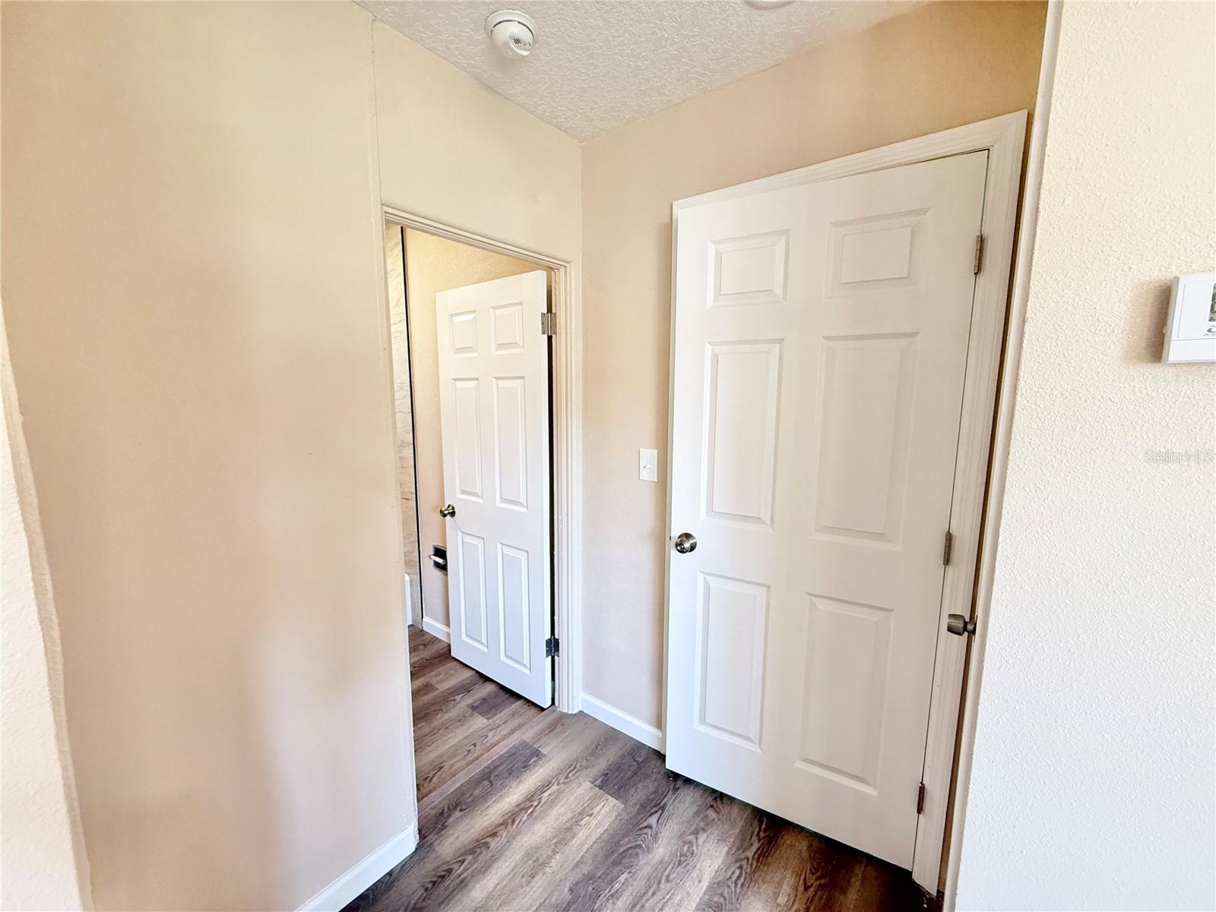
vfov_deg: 85.7
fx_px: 492
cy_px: 456
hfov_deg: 102.1
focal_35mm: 14
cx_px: 608
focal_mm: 2.22
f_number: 2.2
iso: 320
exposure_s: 1/60
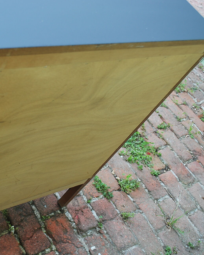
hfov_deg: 27.0
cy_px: 128
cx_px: 36
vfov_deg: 34.2
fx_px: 415
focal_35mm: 55
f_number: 4.5
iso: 200
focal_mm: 26
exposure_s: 1/40
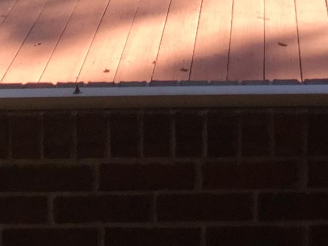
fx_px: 1374
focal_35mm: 145
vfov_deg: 9.6
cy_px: -242
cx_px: 266
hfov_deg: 13.5
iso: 25
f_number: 2.4
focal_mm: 3.3
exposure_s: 1/154
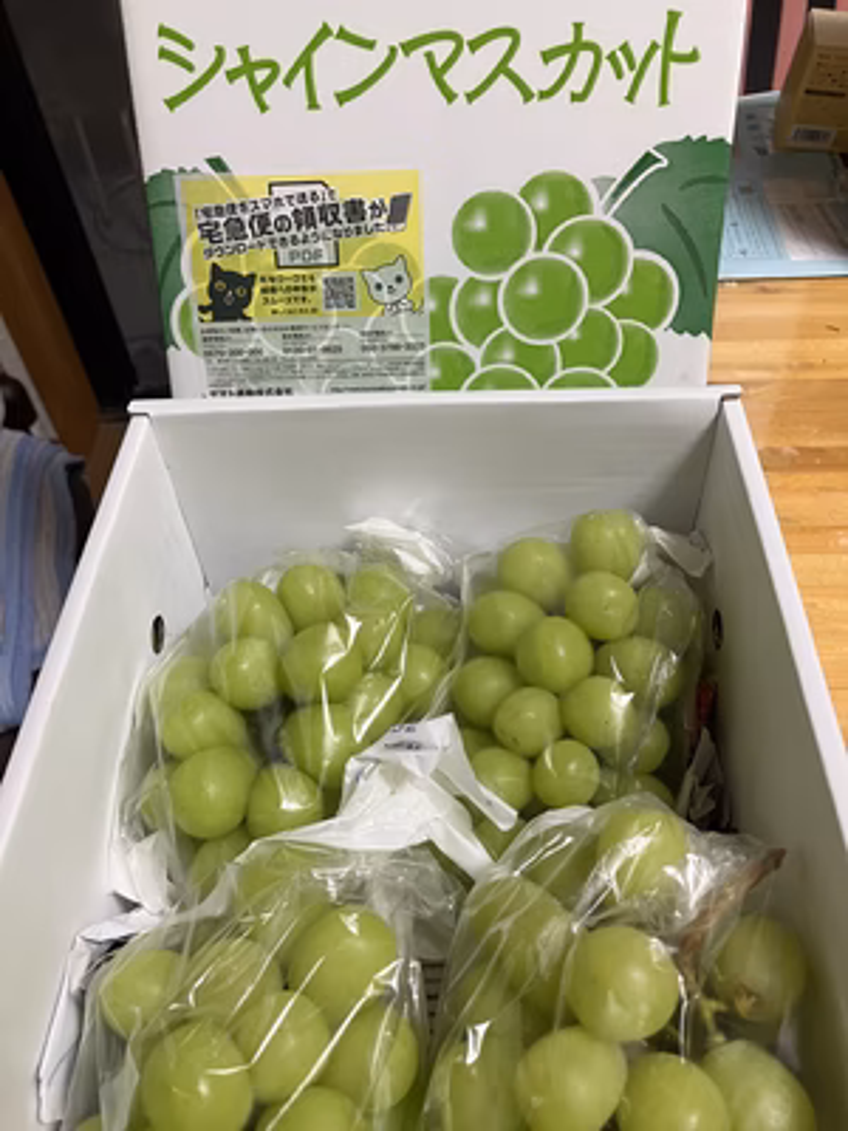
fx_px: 915
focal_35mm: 28
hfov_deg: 49.7
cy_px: 566
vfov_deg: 63.4
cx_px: 424
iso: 125
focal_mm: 3.99
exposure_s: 1/60
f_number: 1.8
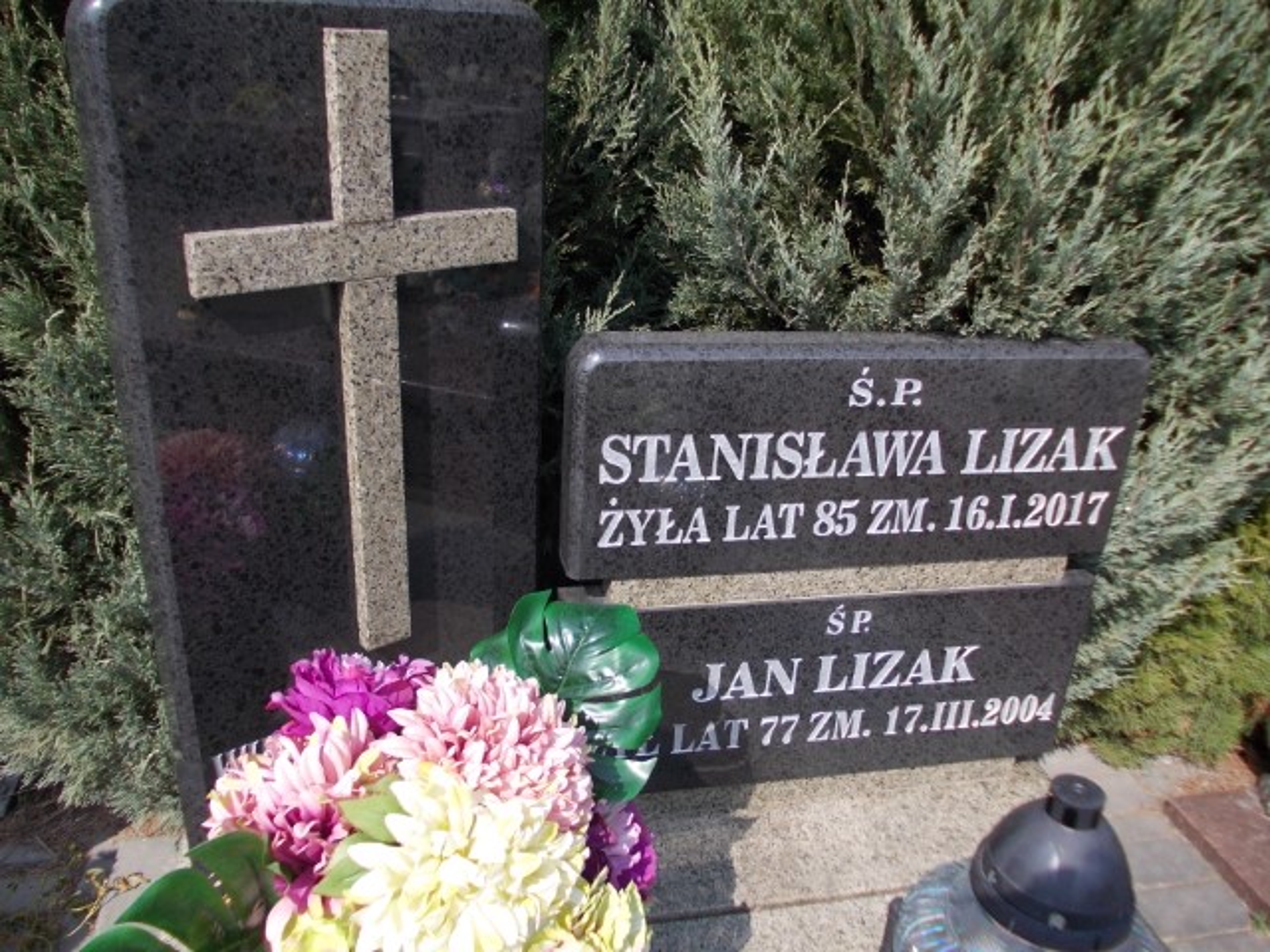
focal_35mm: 28
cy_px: 476
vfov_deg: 49.7
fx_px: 1027
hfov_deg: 63.4
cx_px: 635
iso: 80
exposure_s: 1/200
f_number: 5.4
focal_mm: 4
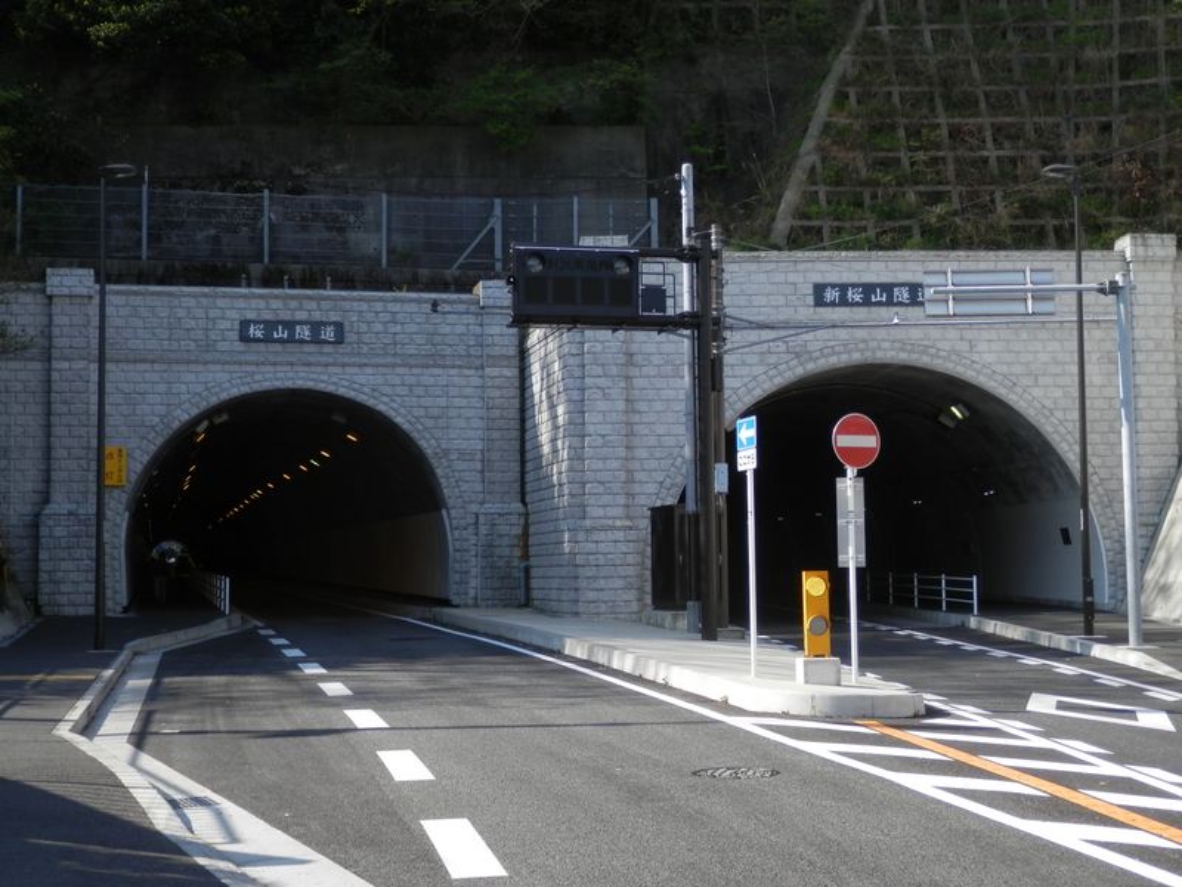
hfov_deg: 38.9
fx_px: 1673
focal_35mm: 49
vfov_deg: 29.7
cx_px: 591
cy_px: 444
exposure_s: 1/320
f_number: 4
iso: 80
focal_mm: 8.9
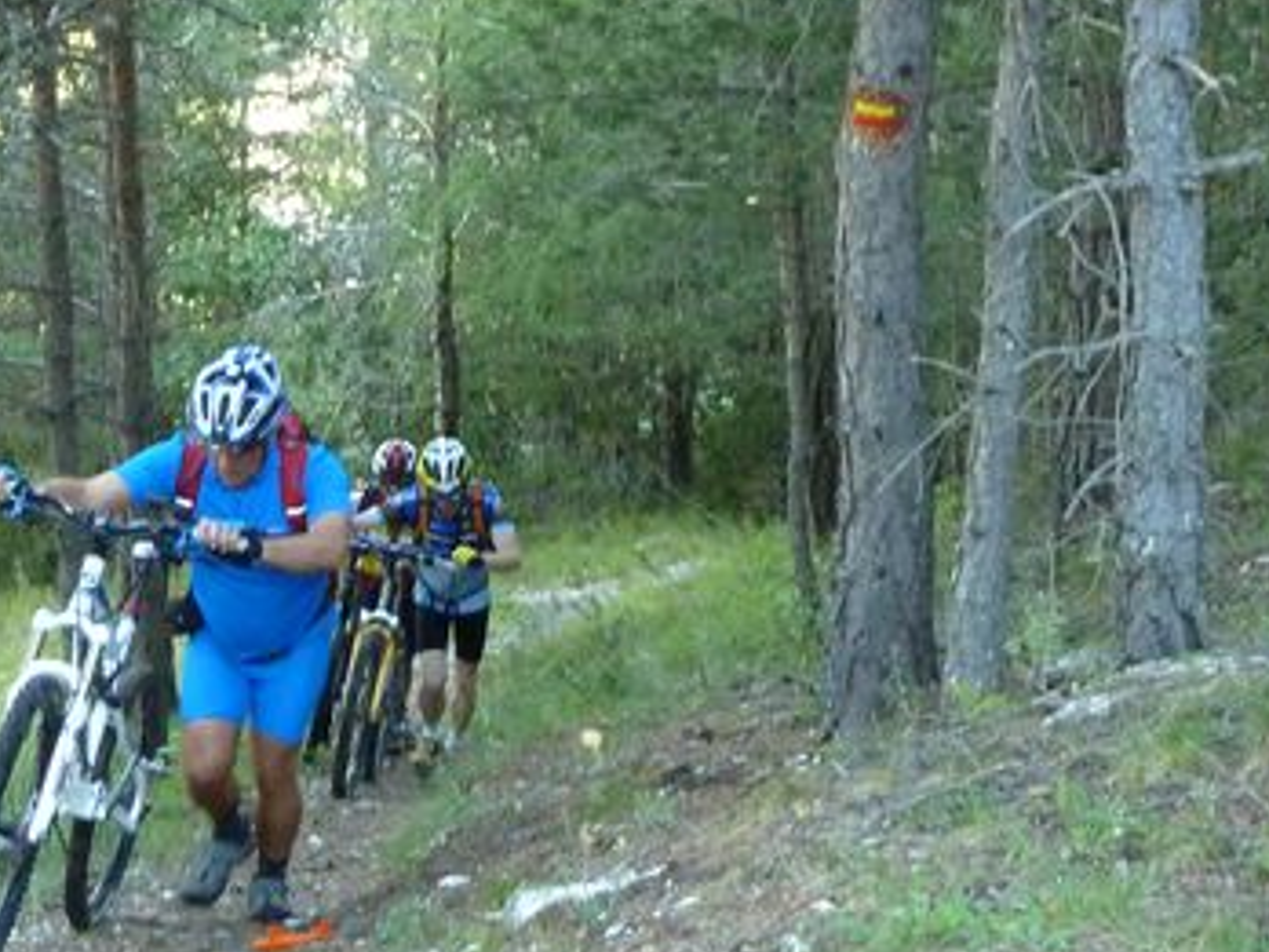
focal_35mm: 92
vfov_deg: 16.1
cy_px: 460
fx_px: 3373
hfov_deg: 21.3
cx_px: 503
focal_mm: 6.5
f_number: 3.6
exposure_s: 1/30
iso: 400
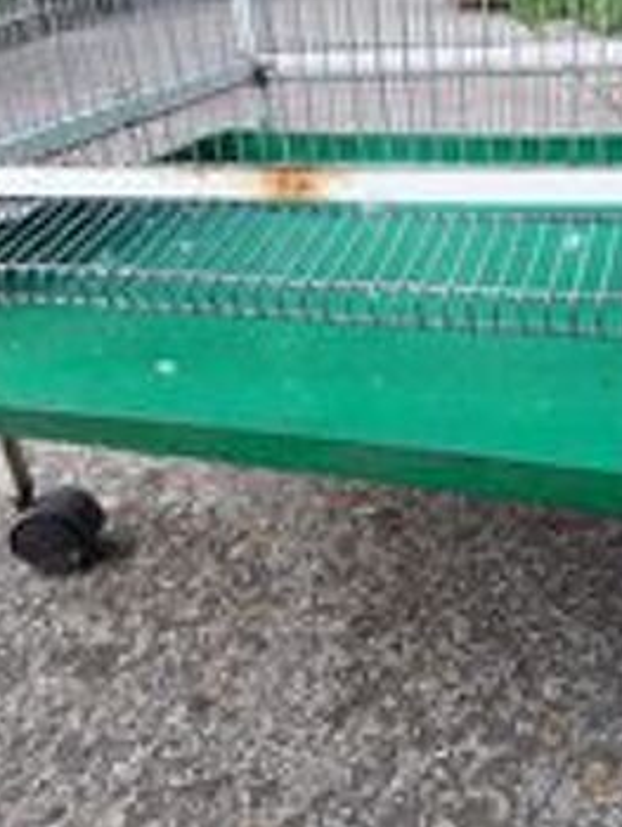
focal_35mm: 37
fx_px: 885
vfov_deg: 50.1
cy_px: 411
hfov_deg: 38.0
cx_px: 442
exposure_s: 1/100
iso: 64
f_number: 1.9
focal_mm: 2.91
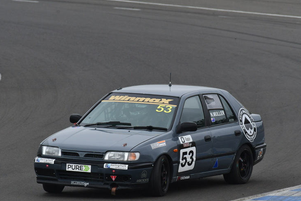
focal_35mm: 815
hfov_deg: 2.5
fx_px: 6815
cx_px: 145
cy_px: 99
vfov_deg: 1.7
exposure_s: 1/640
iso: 640
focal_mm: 500
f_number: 10
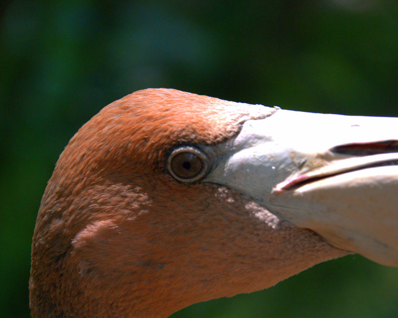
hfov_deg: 5.7
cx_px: 193
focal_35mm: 338
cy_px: 159
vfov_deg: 4.6
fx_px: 3981
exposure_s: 1/500
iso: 1250
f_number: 6.3
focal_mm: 200
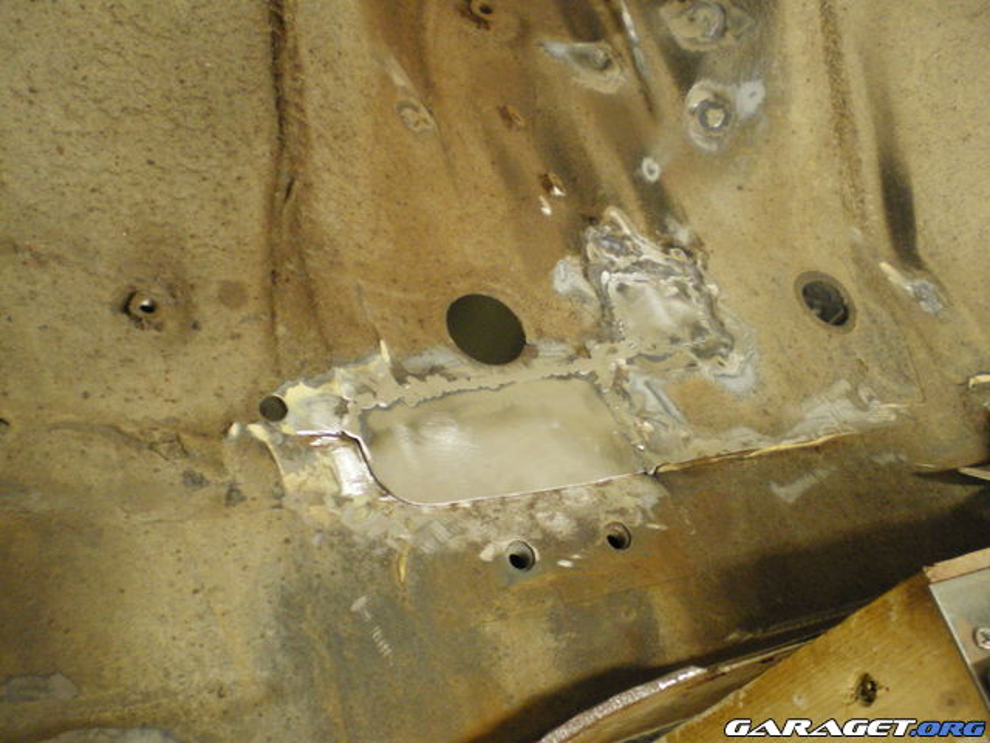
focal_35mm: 38
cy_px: 372
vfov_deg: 37.7
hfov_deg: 49.0
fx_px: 1087
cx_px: 495
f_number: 3.1
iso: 400
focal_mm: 6.3
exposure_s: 1/8
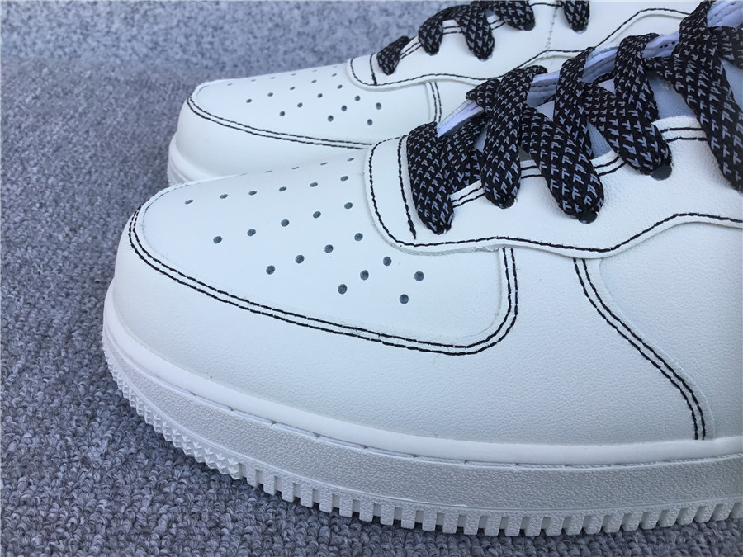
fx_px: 665
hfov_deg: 58.4
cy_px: 278
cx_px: 372
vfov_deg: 45.4
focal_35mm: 31
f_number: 2.4
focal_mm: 3.3
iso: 25
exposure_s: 1/532
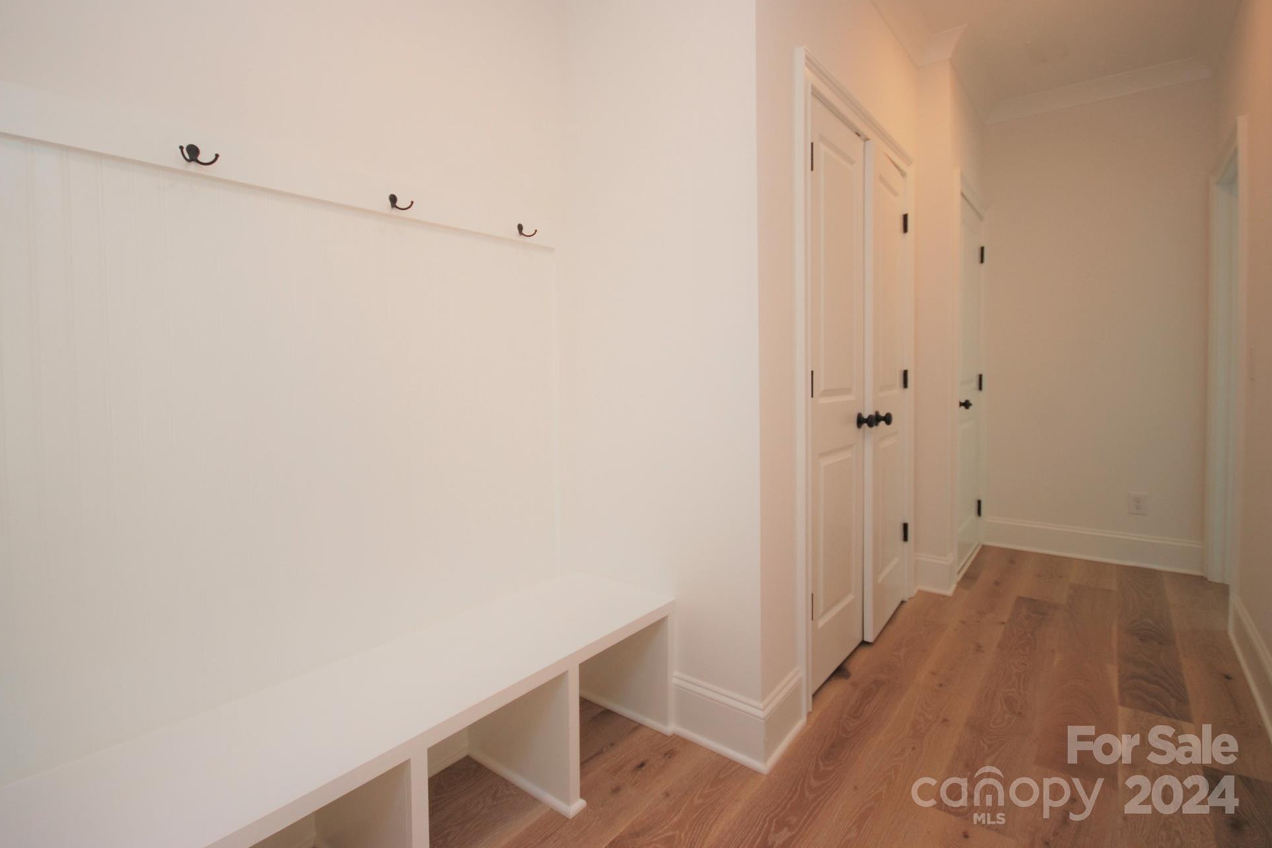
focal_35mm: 16
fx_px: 565
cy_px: 397
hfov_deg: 96.7
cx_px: 608
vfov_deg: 73.7
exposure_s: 1/60
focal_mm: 10
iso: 200
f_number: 4
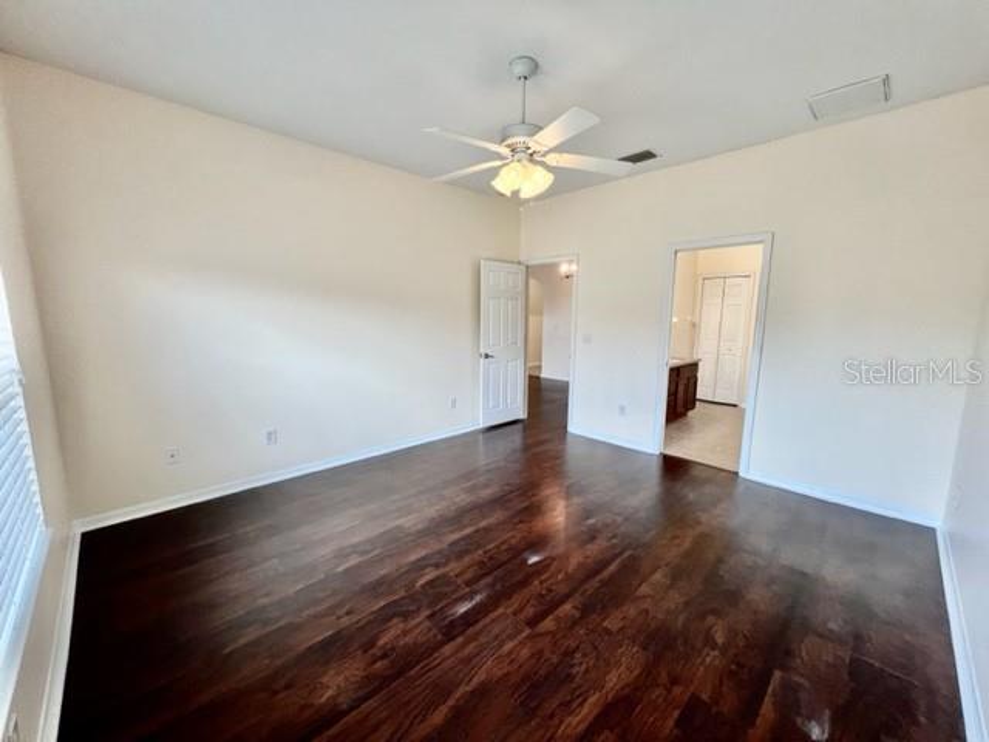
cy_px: 371
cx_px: 494
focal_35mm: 13
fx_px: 371
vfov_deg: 89.9
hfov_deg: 106.2
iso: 80
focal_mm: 1.57
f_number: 1.8
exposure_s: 1/120
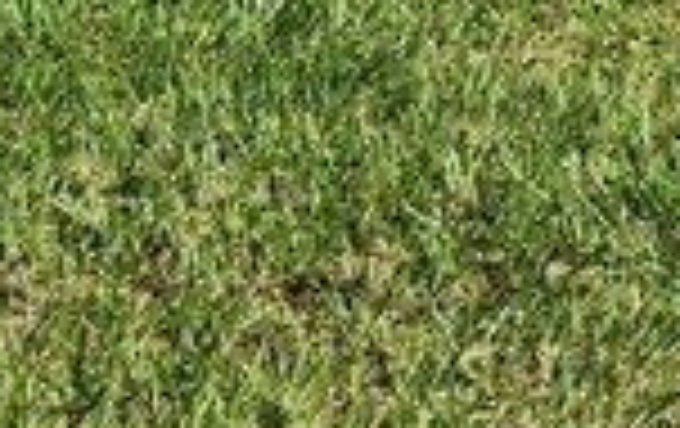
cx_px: 662
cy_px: -960
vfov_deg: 7.0
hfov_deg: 12.5
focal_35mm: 165
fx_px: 3064
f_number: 1.8
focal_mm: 5.4
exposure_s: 1/1704
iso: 20
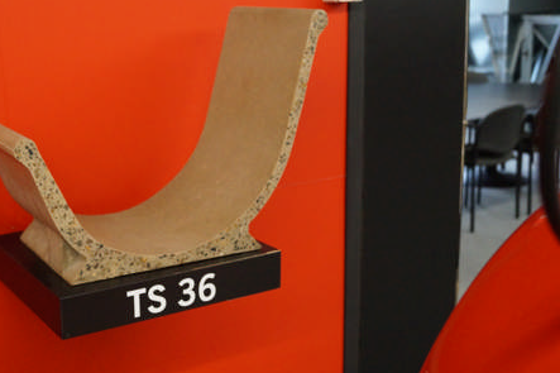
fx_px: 809
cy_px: 185
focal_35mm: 52
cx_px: 166
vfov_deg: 26.0
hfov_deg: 37.6
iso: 2500
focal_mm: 24
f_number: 4
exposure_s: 1/160
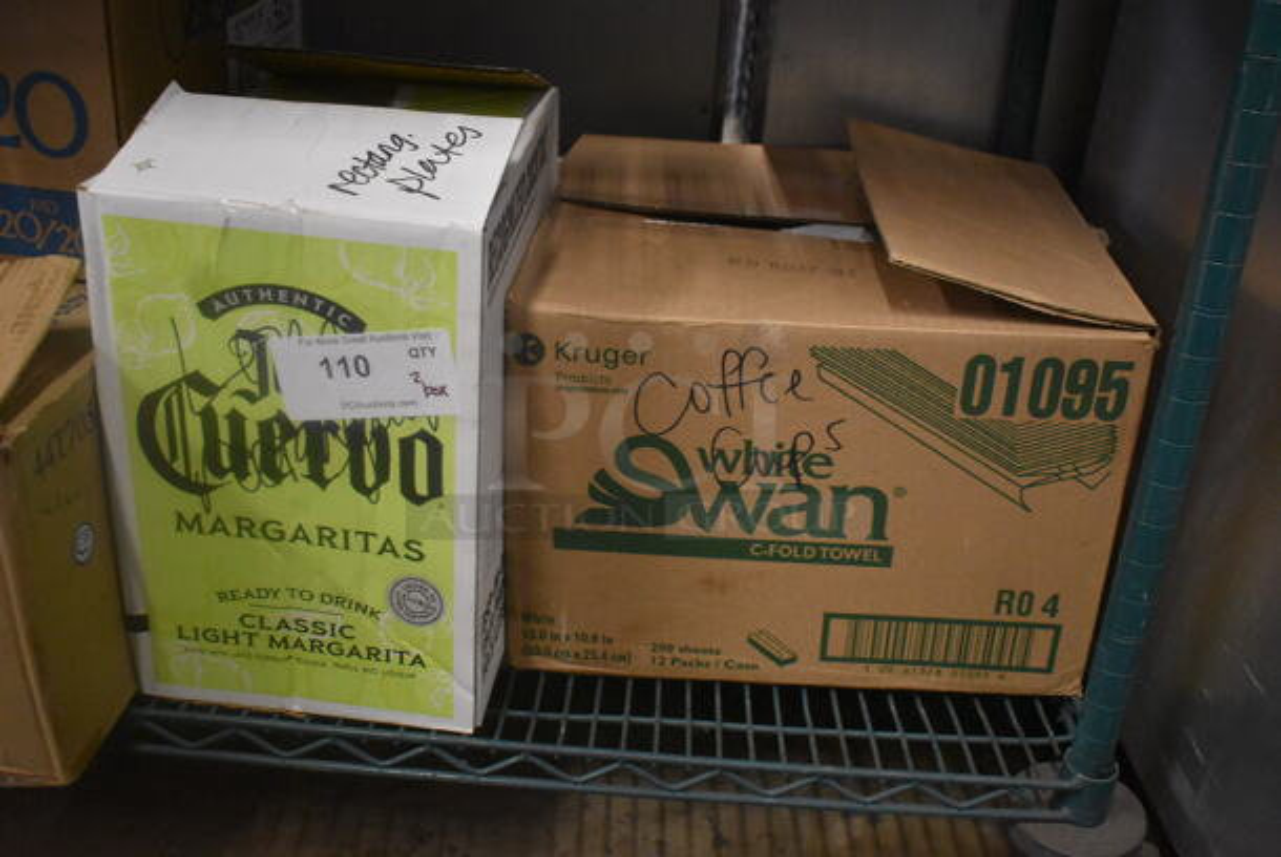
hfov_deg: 53.1
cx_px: 640
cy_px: 428
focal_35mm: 36
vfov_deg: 37.0
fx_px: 1282
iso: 4500
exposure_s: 1/125
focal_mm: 24
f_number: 3.8
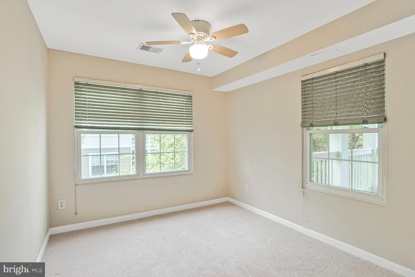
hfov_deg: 96.7
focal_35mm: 16
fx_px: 184
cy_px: 138
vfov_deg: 73.7
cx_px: 208
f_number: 7.1
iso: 400
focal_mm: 16
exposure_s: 1/25
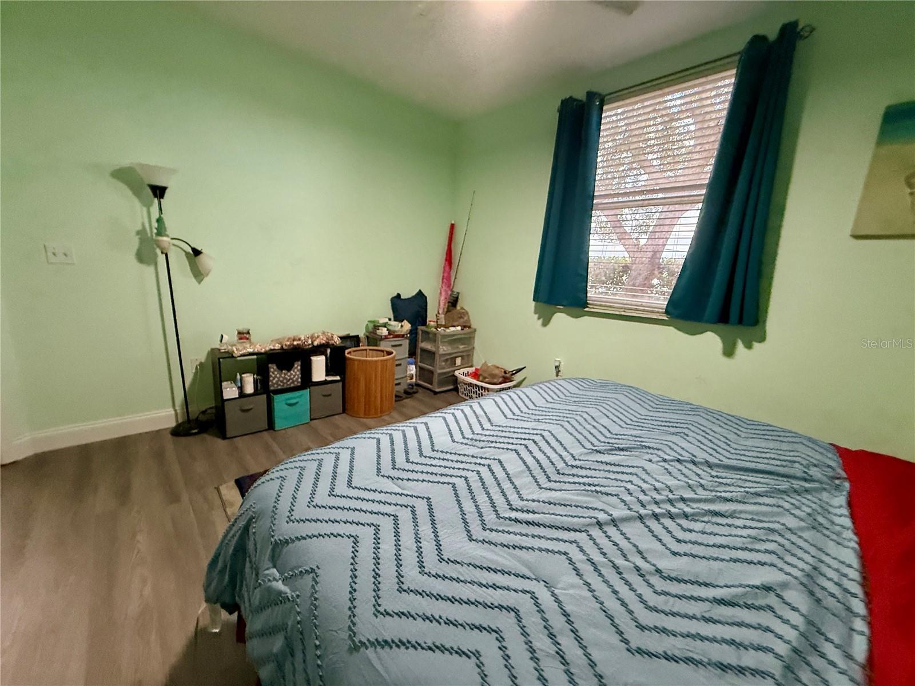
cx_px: 458
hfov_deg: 102.1
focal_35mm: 14
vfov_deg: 85.7
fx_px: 370
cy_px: 343
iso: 400
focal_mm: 2.22
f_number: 2.2
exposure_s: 1/60
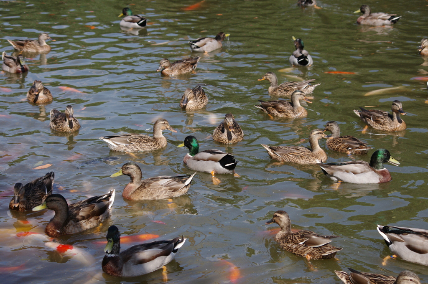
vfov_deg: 16.6
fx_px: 974
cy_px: 142
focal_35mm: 82
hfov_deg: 24.8
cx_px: 214
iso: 400
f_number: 5.6
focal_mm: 55
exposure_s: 1/1000
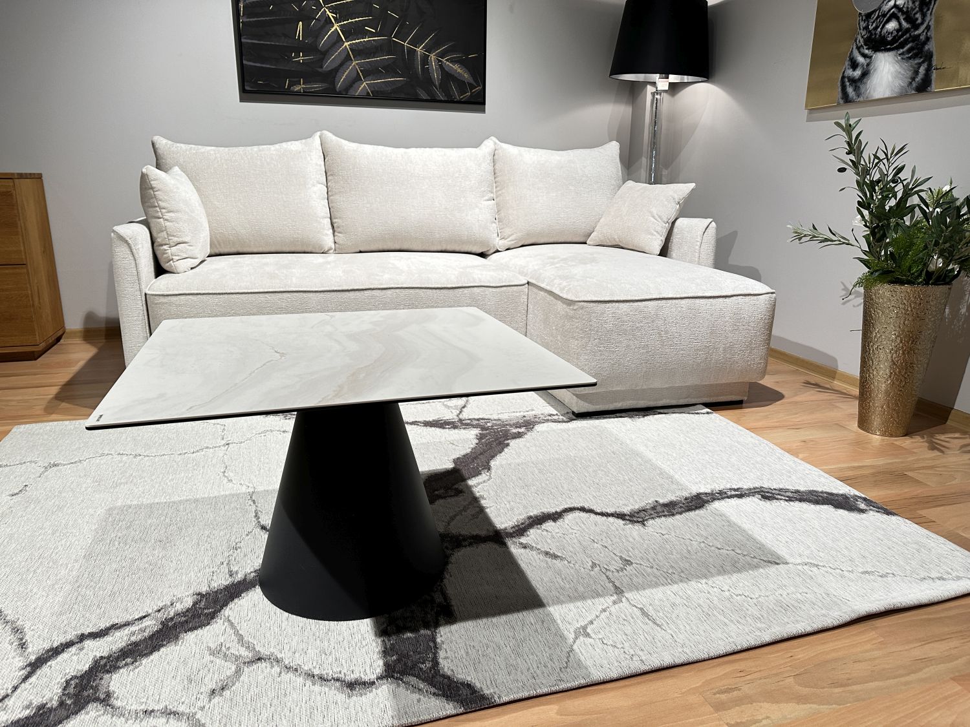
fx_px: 673
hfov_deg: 71.6
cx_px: 485
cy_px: 364
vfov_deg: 56.8
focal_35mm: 24
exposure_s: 1/100
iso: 160
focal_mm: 6.86
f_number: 1.78
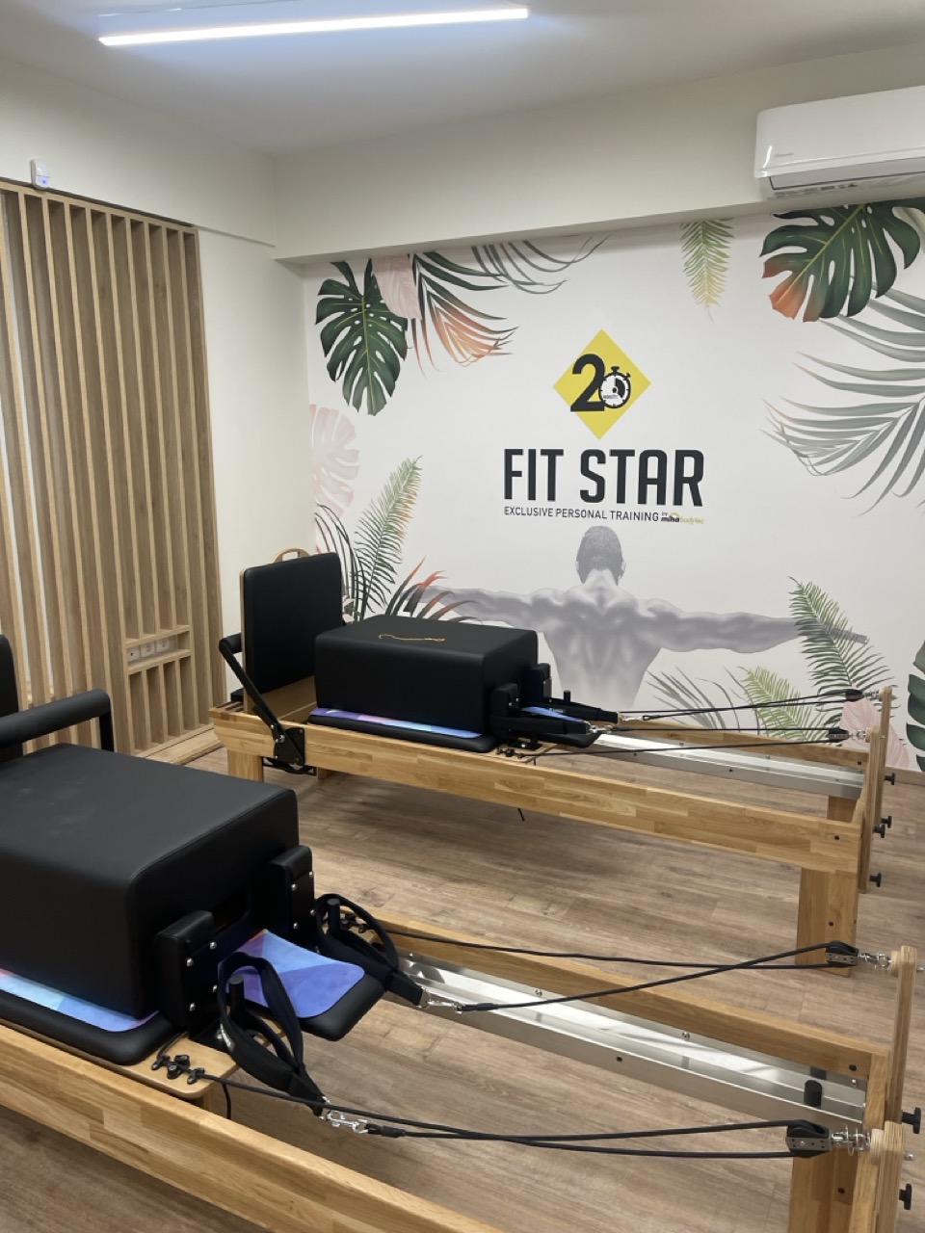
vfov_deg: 67.3
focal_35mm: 26
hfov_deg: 53.1
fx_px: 926
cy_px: 616
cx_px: 462
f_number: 1.6
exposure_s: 1/100
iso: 100
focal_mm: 5.1
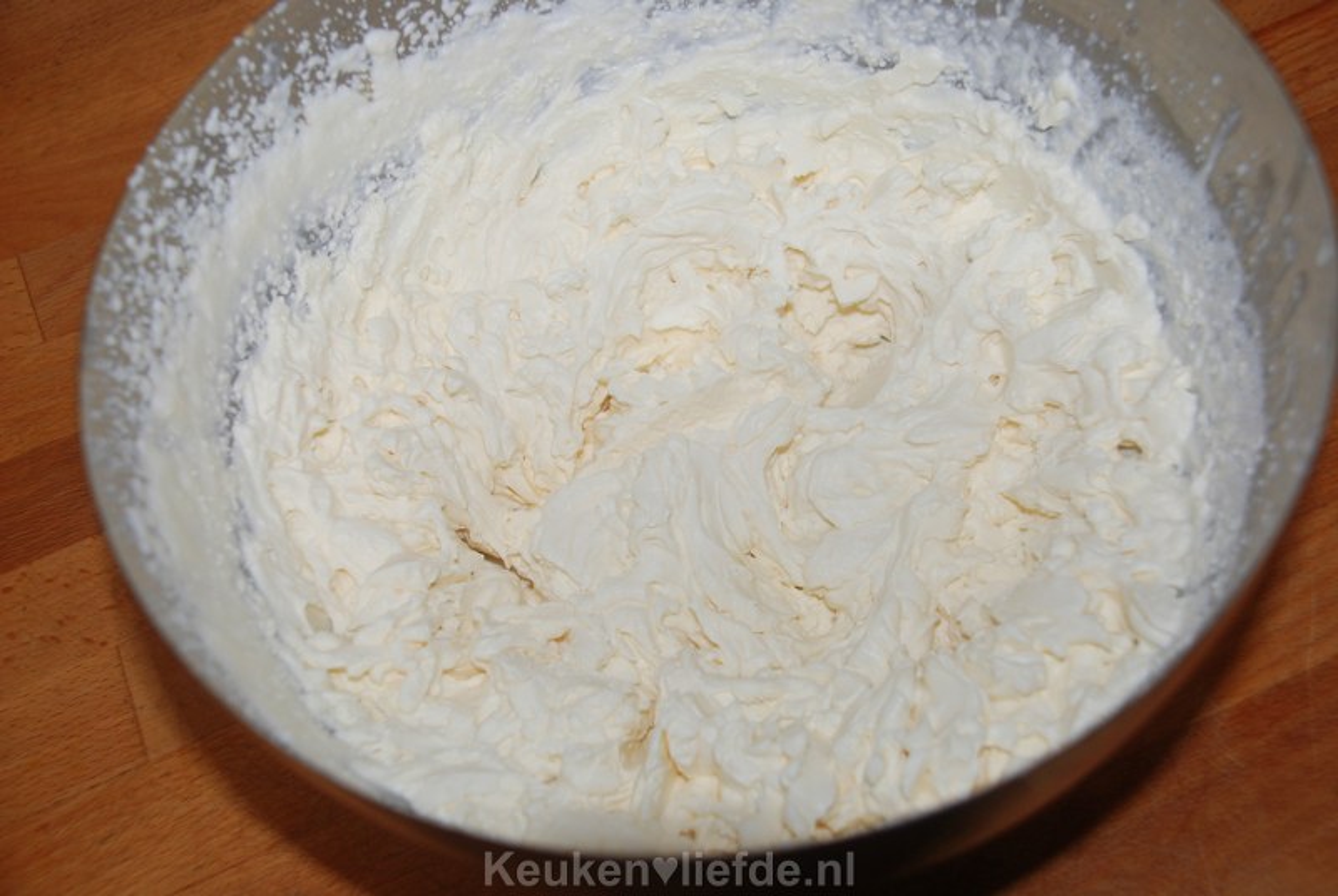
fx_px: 1731
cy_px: 448
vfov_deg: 29.0
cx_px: 669
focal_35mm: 46
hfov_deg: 42.3
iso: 200
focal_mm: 31
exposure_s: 1/60
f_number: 4.2
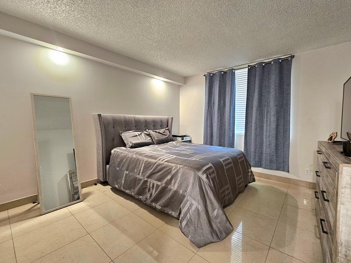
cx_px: 183
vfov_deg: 85.7
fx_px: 142
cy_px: 132
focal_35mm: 14
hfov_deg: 102.0
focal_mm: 2.2
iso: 400
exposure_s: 1/30
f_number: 2.2
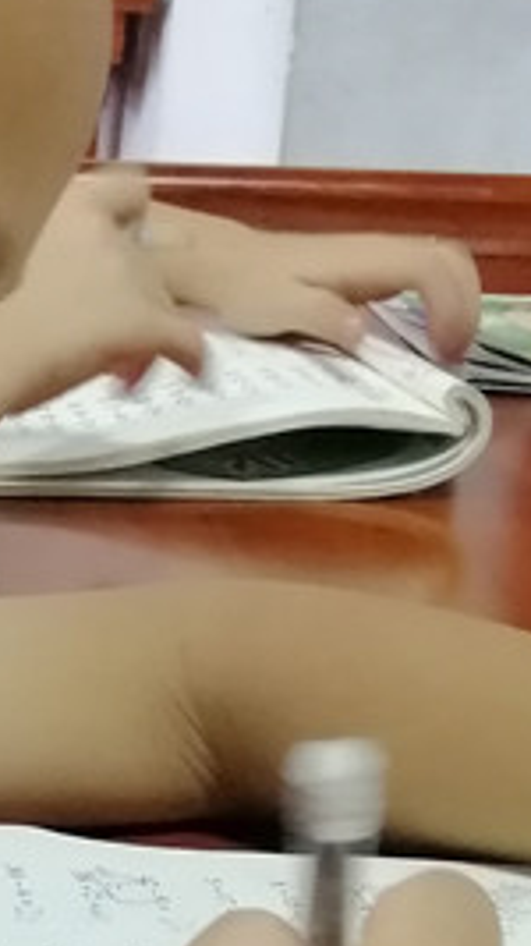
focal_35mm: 113
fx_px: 2831
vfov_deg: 18.8
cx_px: -273
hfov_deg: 10.3
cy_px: 702
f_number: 2.2
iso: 400
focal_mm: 3.81
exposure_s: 1/24
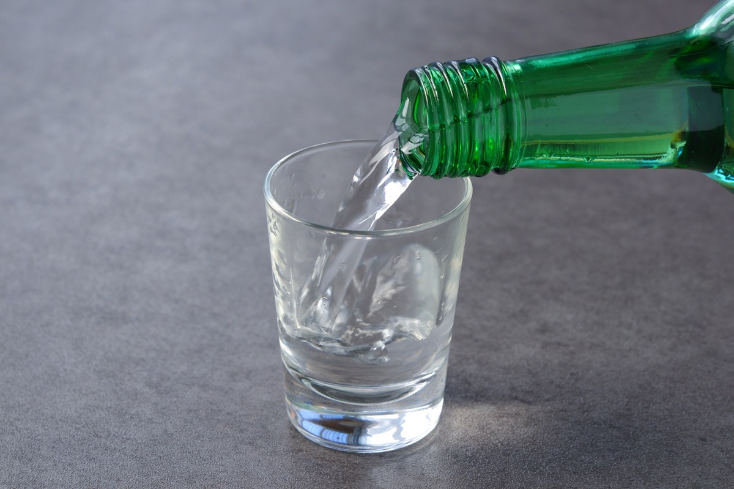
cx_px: 367
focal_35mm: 114
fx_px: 2323
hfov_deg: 18.0
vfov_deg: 12.0
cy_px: 244
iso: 500
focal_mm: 76.3
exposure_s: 1/125
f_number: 8
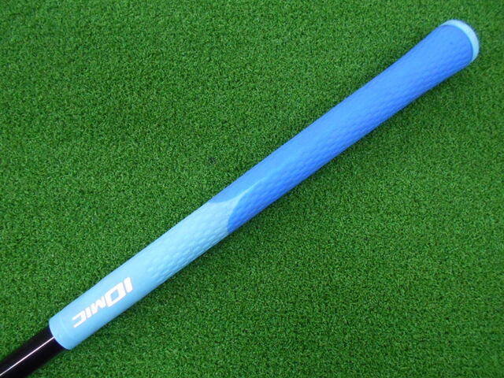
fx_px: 379
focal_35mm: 26
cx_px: 252
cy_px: 189
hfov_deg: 67.3
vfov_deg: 53.1
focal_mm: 4.6
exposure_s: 1/80
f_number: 3.2
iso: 800
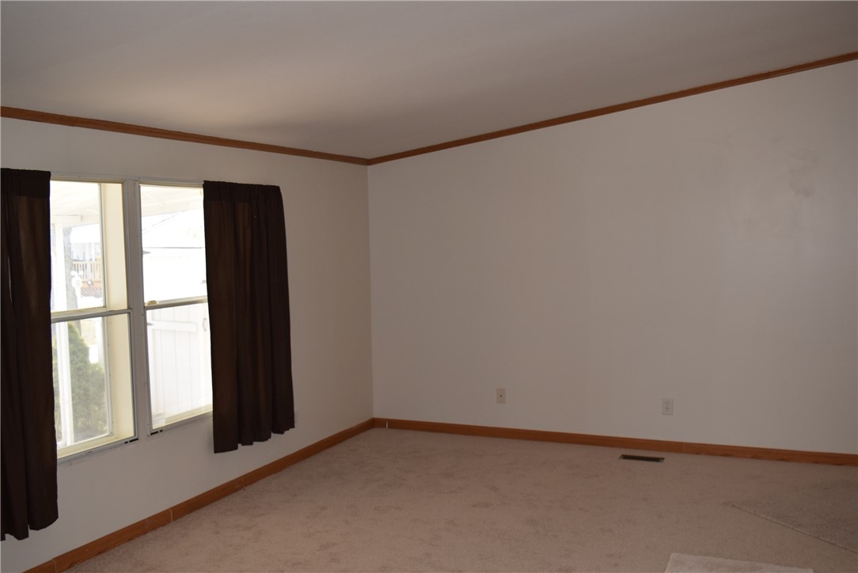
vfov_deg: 36.9
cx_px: 429
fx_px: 858
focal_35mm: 36
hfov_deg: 53.1
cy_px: 286
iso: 450
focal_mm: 24
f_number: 5.6
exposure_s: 1/125
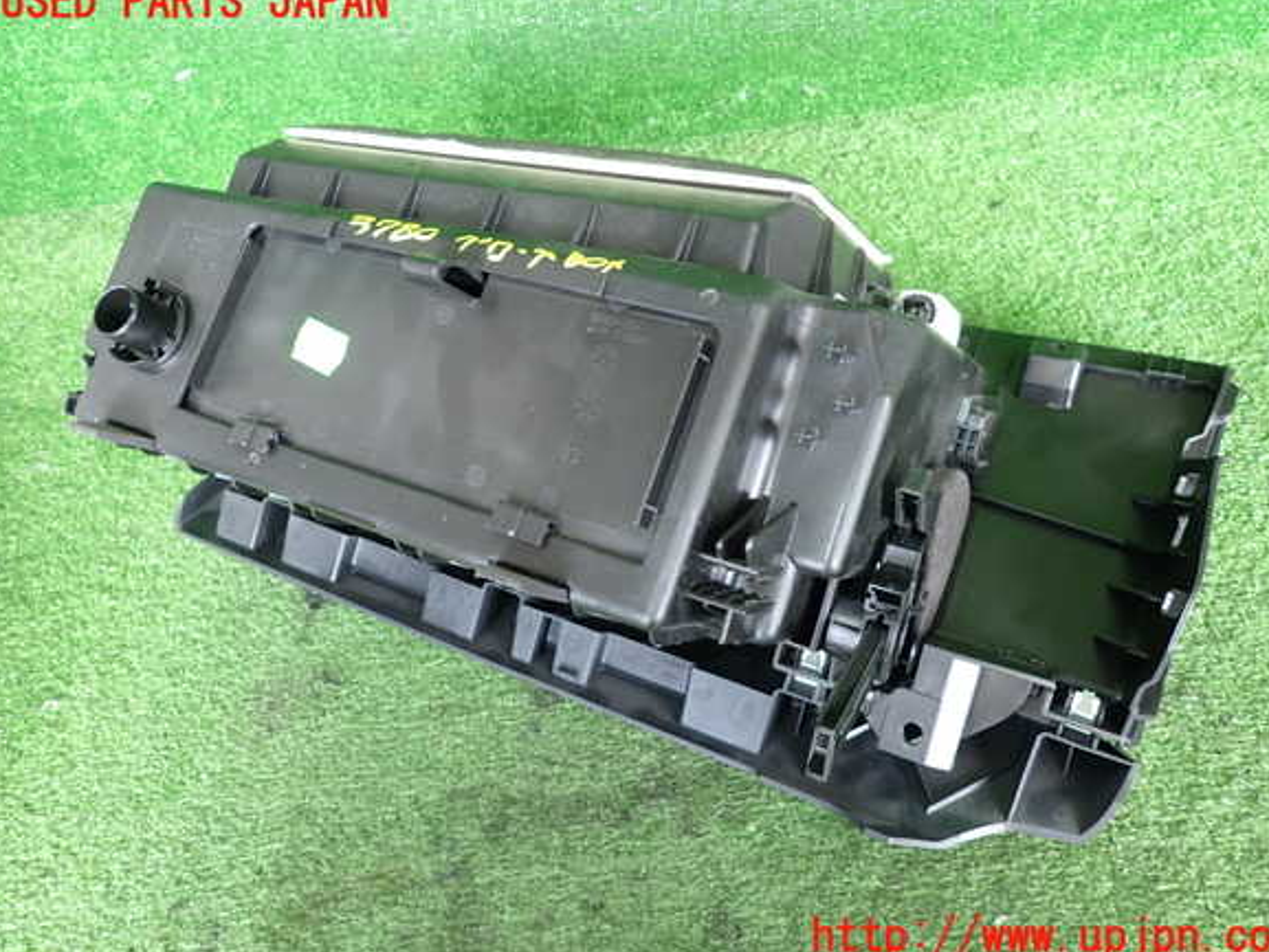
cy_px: 471
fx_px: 953
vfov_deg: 53.1
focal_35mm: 26
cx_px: 649
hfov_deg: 67.3
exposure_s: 1/50
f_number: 2
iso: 200
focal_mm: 4.5
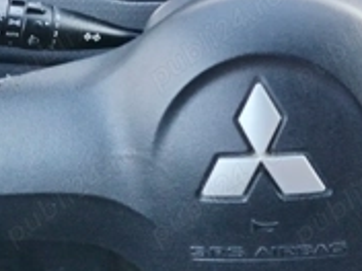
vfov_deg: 22.1
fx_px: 617
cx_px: 288
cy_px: -86
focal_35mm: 59
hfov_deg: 31.9
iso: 752
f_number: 1.8
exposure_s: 1/20
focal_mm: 4.75
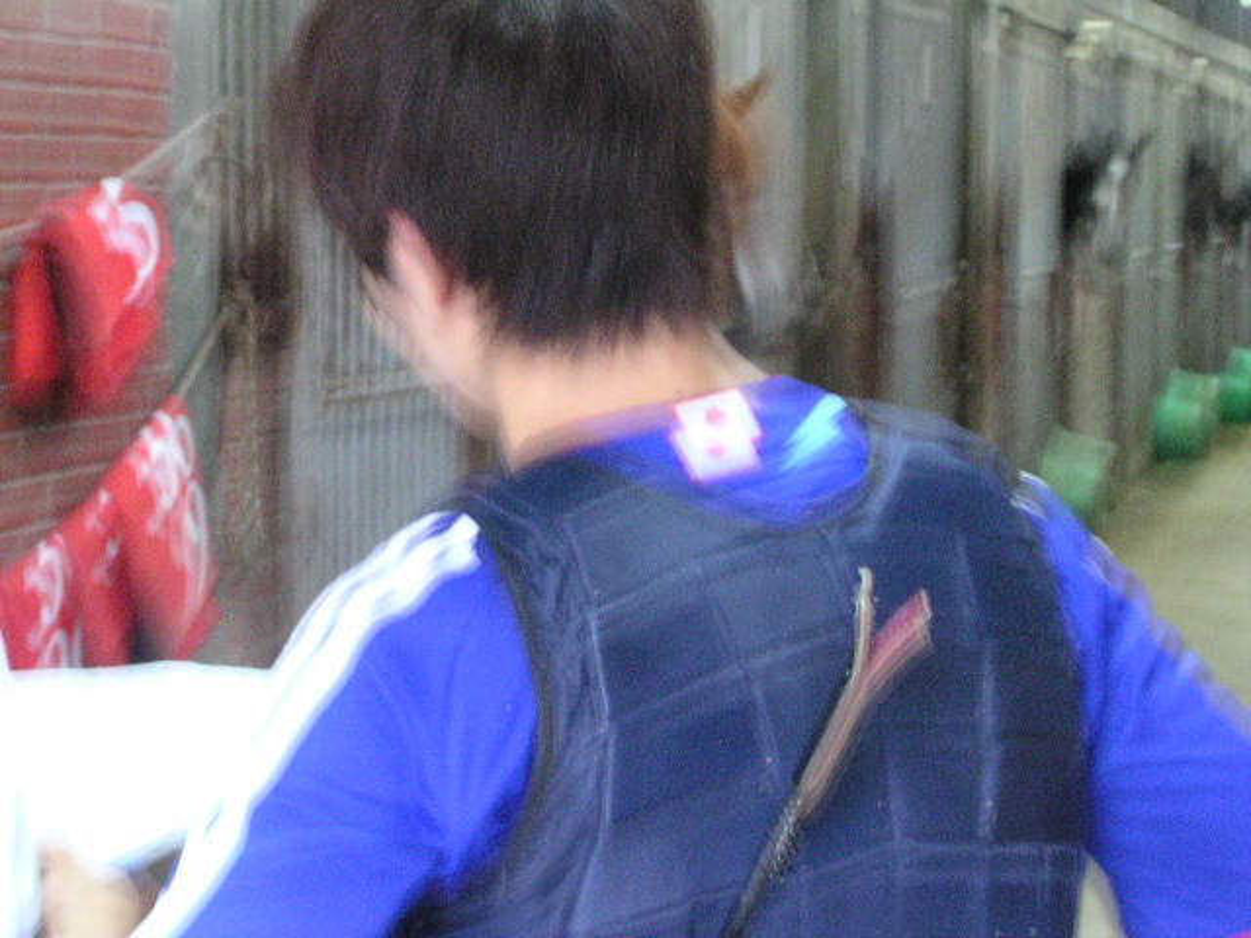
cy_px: 469
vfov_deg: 15.1
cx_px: 626
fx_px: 3542
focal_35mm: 98
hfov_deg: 20.0
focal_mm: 14.9
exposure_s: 1
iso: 400
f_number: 4.6
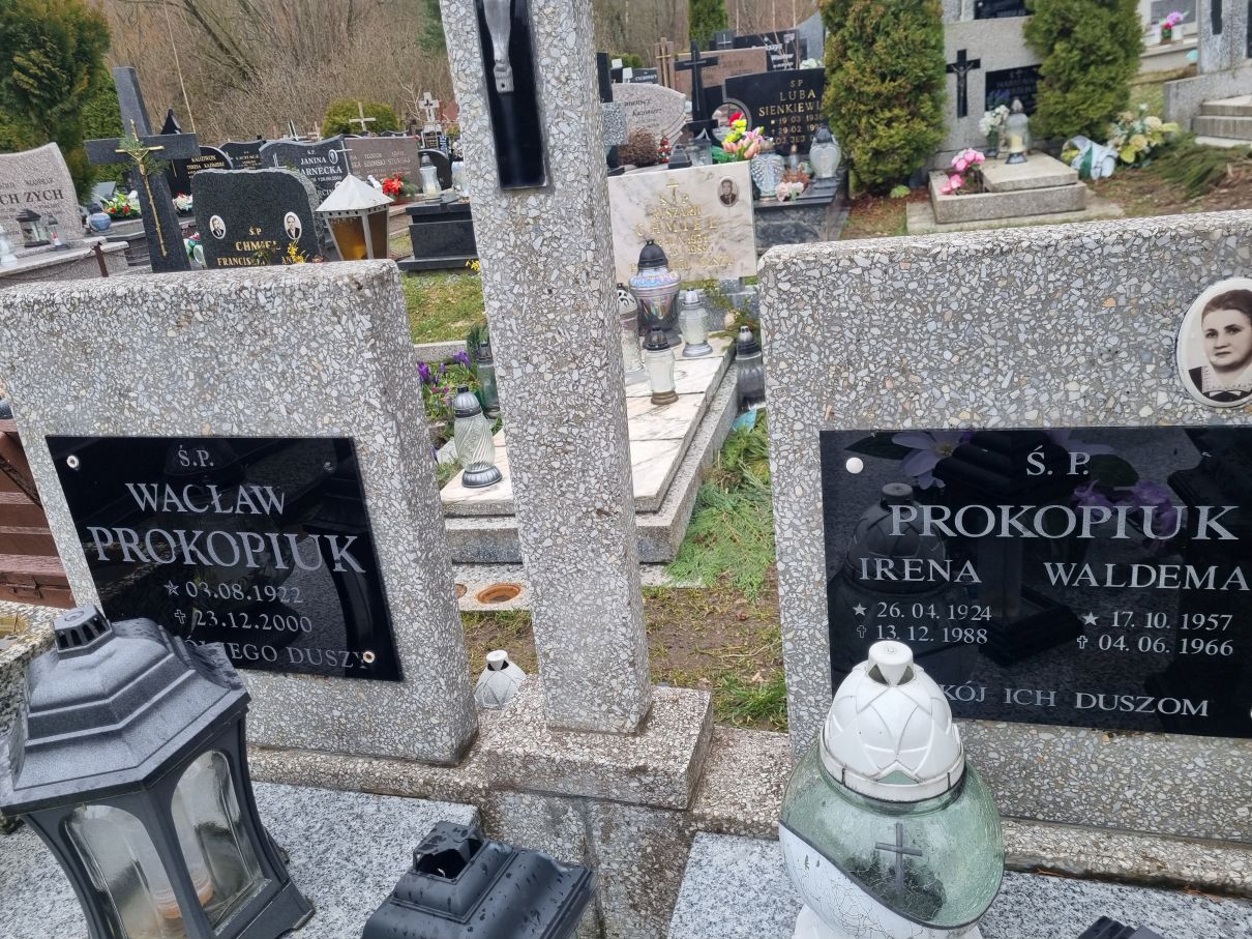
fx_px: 940
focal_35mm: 26
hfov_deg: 67.3
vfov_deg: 53.0
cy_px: 470
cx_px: 626
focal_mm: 5.4
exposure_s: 1/503
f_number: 1.8
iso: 50
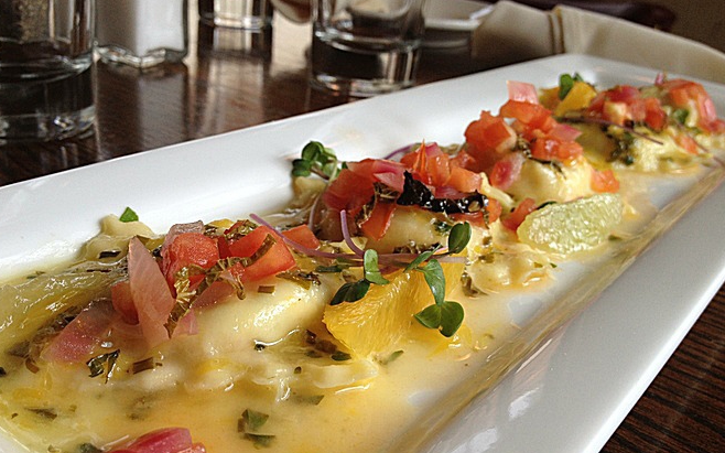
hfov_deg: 51.5
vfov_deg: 33.5
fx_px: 751
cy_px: 271
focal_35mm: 38
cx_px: 356
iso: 80
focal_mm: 4.28
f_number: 2.4
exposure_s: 1/120
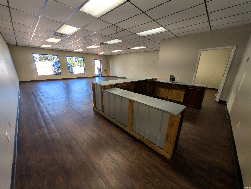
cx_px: 126
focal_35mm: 12
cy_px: 94
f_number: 1.7
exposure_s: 1/148
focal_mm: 2.02
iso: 56
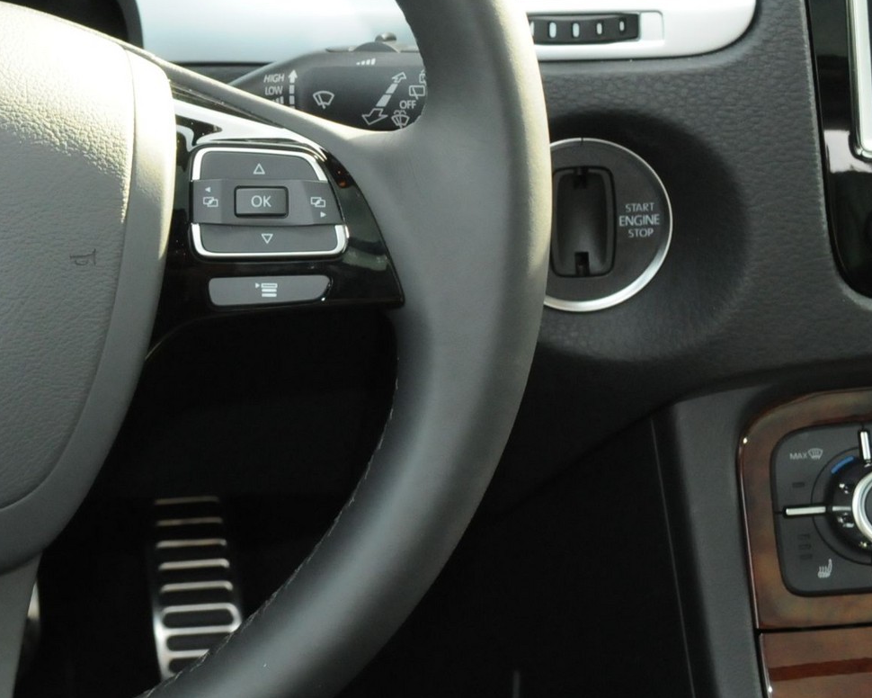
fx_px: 2245
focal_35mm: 87
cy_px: 217
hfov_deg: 20.7
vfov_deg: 17.6
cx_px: -146
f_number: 8
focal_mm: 24
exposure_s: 1/60
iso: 1250
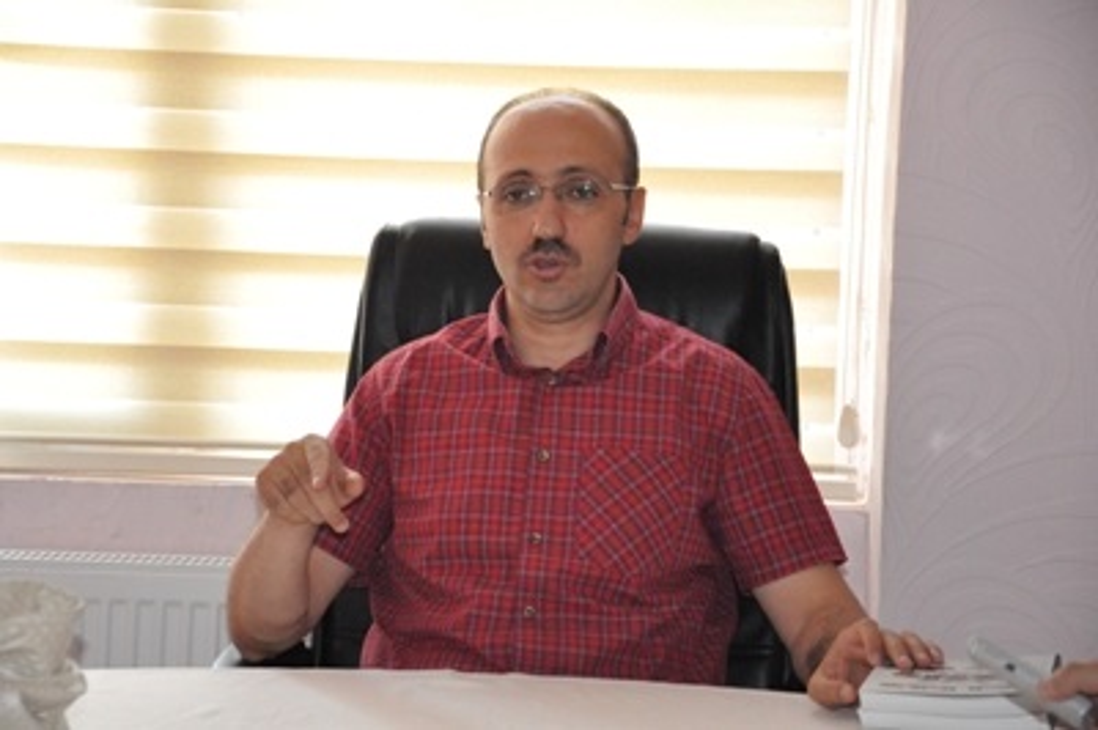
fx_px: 3428
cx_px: 549
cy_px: 365
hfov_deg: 18.2
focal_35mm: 112
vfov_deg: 12.2
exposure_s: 1/160
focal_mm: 75
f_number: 6.3
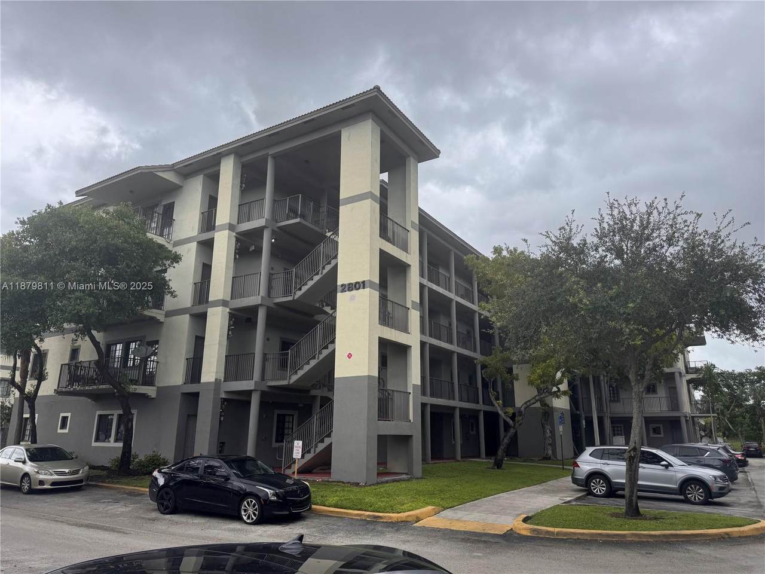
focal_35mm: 24
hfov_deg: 71.6
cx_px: 382
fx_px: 530
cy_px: 287
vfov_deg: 56.8
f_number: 1.78
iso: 80
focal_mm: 6.76
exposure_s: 1/2415
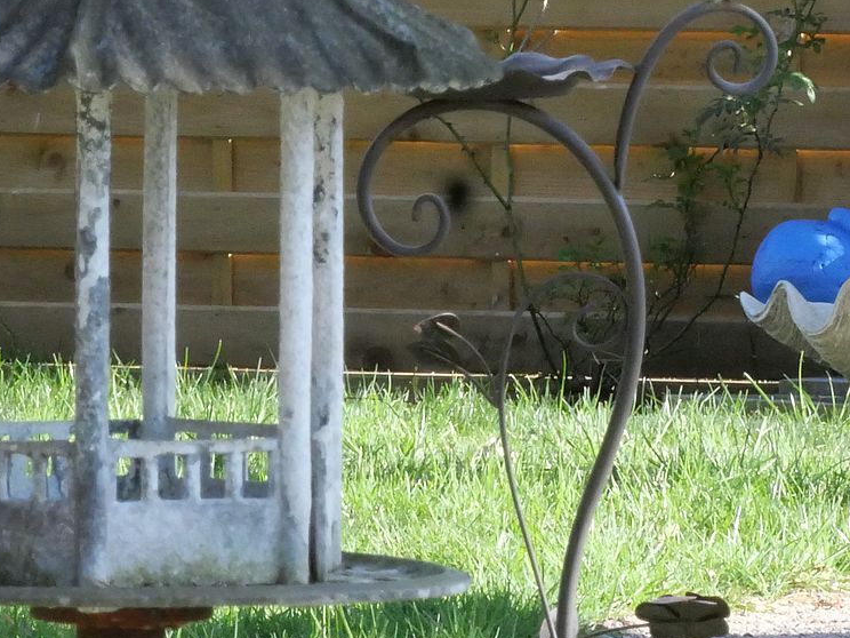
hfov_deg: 3.9
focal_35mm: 511
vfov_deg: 2.9
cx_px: 675
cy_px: 4
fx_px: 12548
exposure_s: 1/100
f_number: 22
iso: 3200
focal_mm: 100
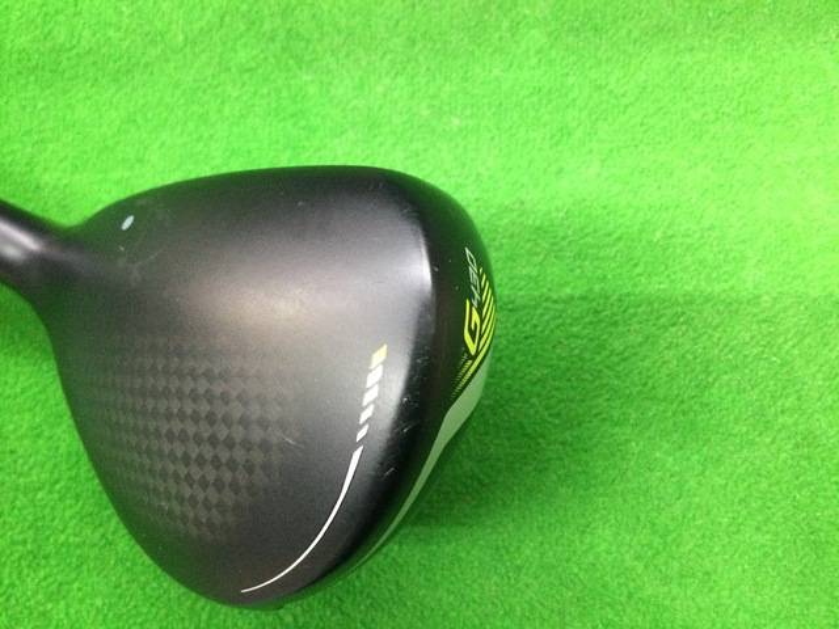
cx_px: 420
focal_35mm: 31
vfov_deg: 45.4
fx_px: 751
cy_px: 314
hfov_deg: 58.4
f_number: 2.4
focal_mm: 3.3
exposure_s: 1/20
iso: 200
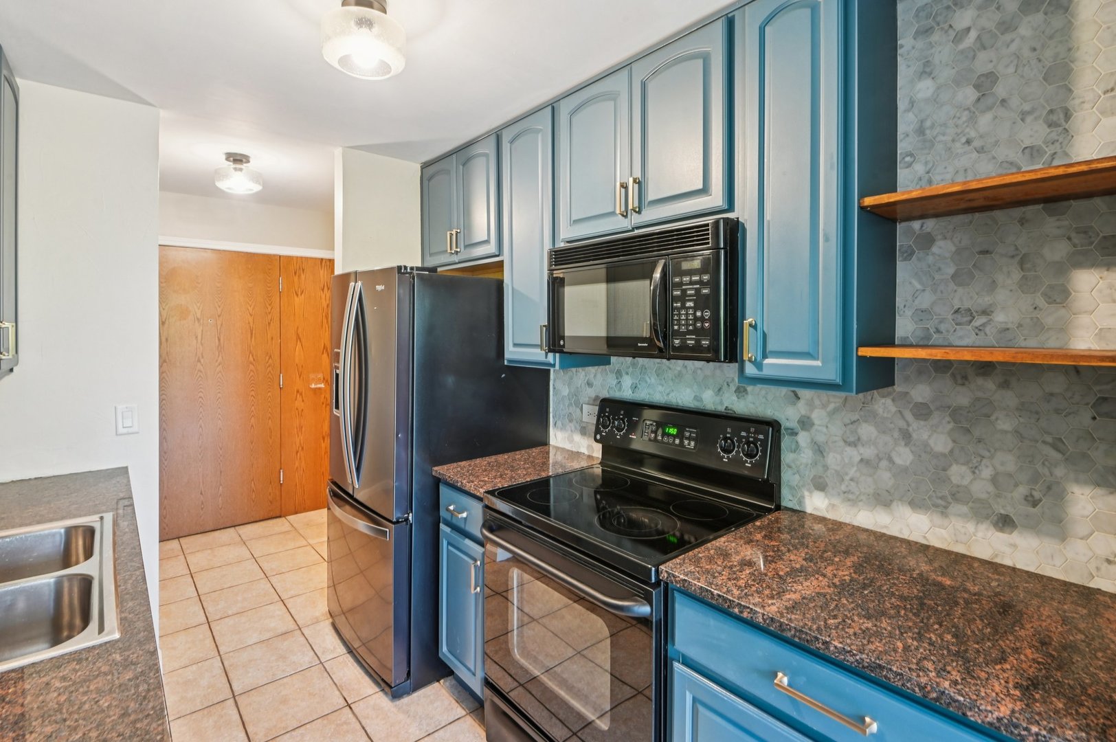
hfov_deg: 96.8
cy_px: 371
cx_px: 558
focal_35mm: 16
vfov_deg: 73.7
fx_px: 496
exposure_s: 1/1.25
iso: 400
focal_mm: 16
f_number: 13
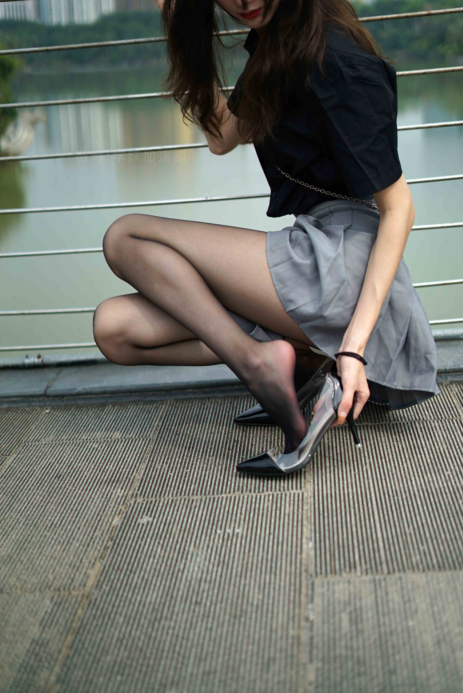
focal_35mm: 50
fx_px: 963
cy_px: 346
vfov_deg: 39.6
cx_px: 232
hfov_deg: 27.0
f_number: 1.8
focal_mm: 50
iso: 200
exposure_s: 1/8000
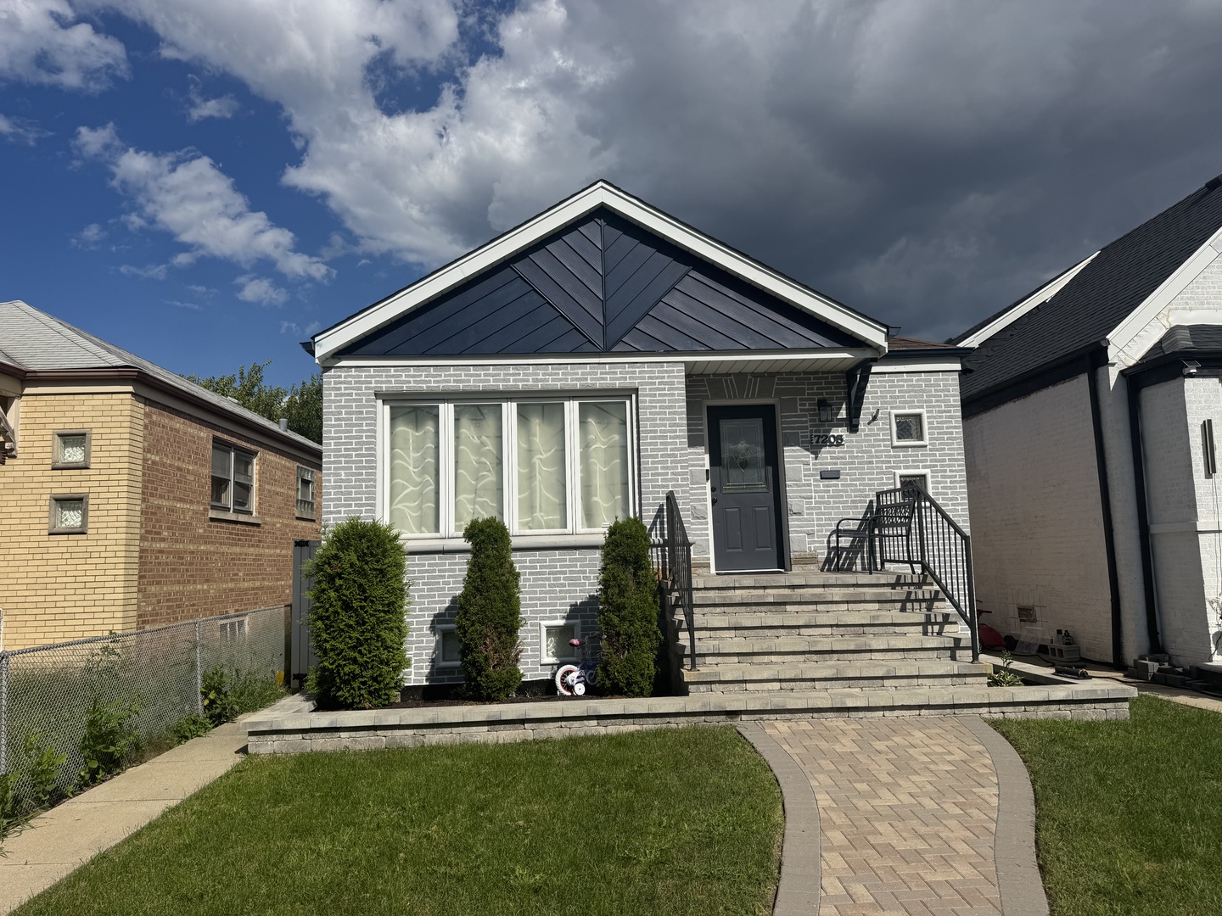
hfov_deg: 71.6
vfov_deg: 56.8
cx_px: 611
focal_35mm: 24
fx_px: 847
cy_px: 458
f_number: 1.78
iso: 80
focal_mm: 6.76
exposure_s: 1/10417
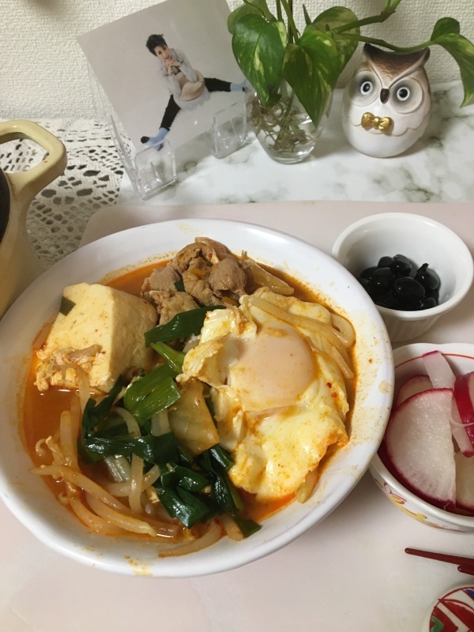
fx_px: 529
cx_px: 237
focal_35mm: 29
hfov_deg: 48.2
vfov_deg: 61.7
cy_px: 316
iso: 200
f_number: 2.2
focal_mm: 4.15
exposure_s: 1/24
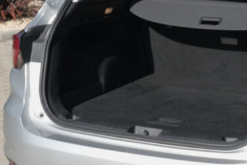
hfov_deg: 16.8
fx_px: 830
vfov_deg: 11.3
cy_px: 49
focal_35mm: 121
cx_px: 206
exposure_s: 1/200
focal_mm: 29.6
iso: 160
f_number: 9
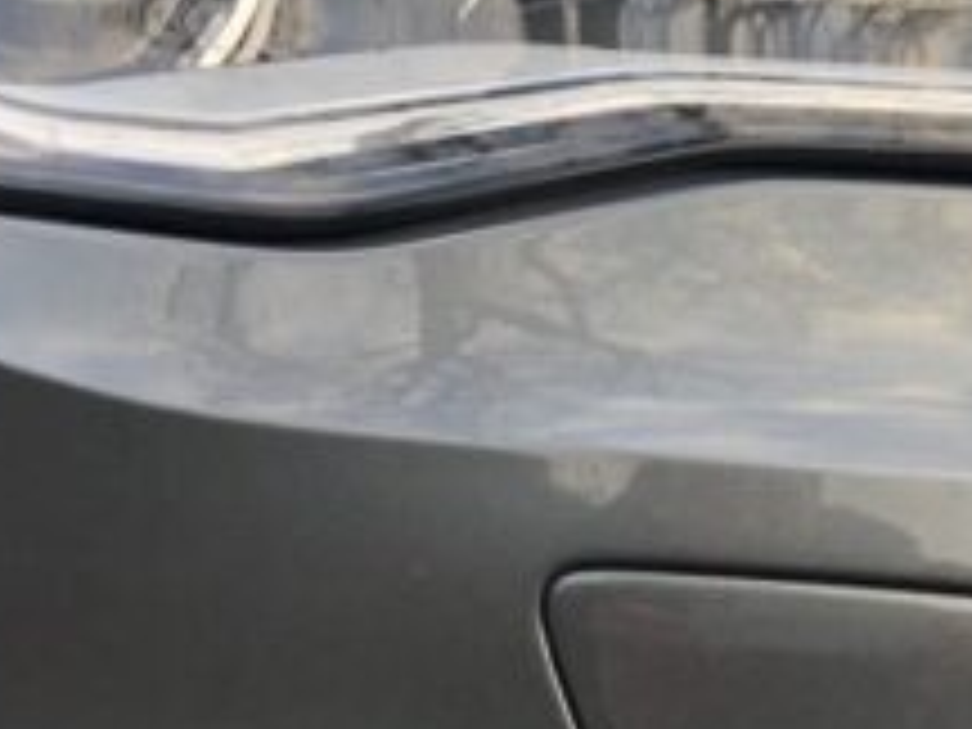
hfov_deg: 18.8
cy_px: 547
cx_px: 860
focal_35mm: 103
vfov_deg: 14.3
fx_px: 2892
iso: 25
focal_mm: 4
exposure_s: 1/120
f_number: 1.8
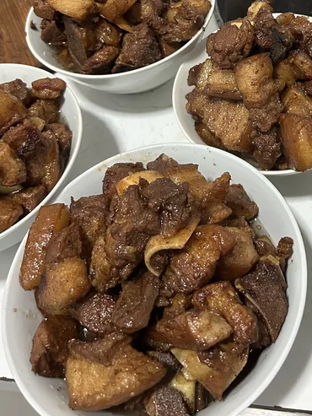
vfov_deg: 39.7
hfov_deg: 31.5
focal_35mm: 45
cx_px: 243
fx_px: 541
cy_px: 60
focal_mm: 5.7
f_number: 1.5
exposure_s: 1/50
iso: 500
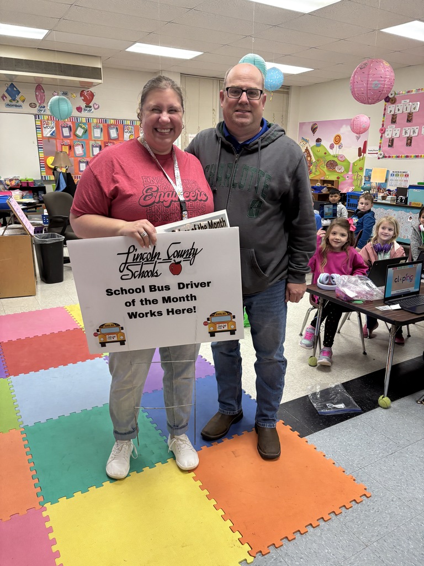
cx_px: 212
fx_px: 425
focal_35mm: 26
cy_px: 283
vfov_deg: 67.3
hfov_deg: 53.1
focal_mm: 5.96
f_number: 1.6
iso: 160
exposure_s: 1/60
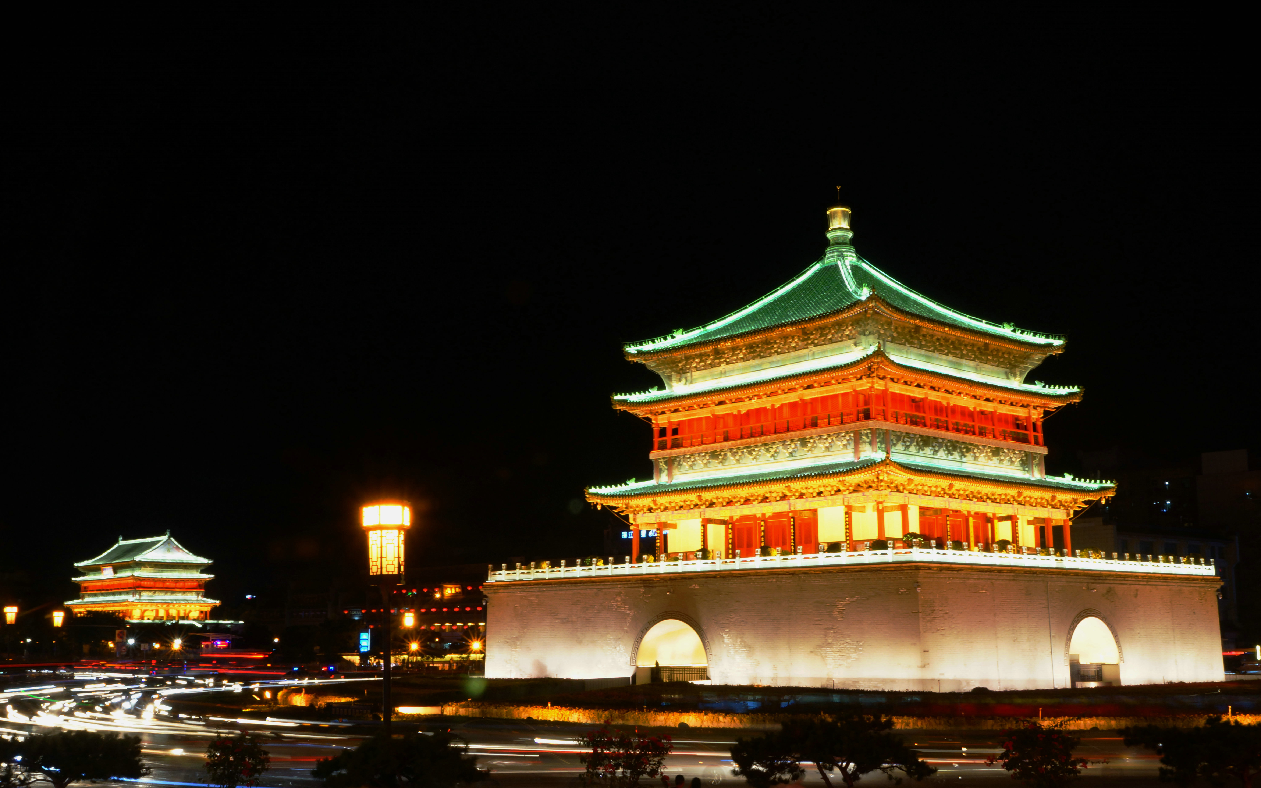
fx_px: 1272
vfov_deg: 34.4
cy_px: 423
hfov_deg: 52.7
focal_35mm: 37
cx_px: 630
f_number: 22
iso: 200
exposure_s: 8
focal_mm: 24
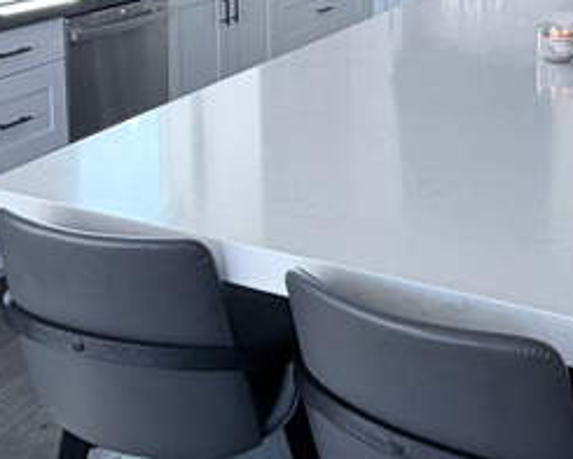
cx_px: 271
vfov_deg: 24.6
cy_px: -63
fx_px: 967
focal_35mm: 57
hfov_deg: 33.0
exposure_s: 1/121
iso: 100
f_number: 2.2
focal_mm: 2.22
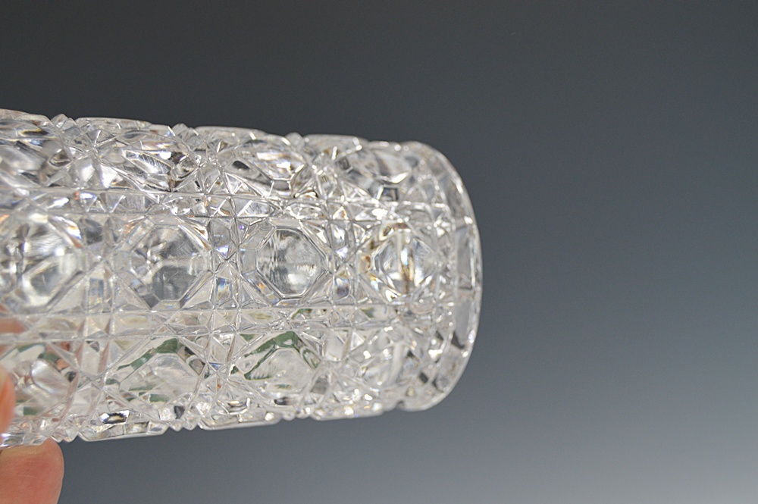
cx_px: 379
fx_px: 1515
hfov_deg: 28.1
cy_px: 252
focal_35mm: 72
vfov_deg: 18.9
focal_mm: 48
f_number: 5.3
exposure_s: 1/60
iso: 500
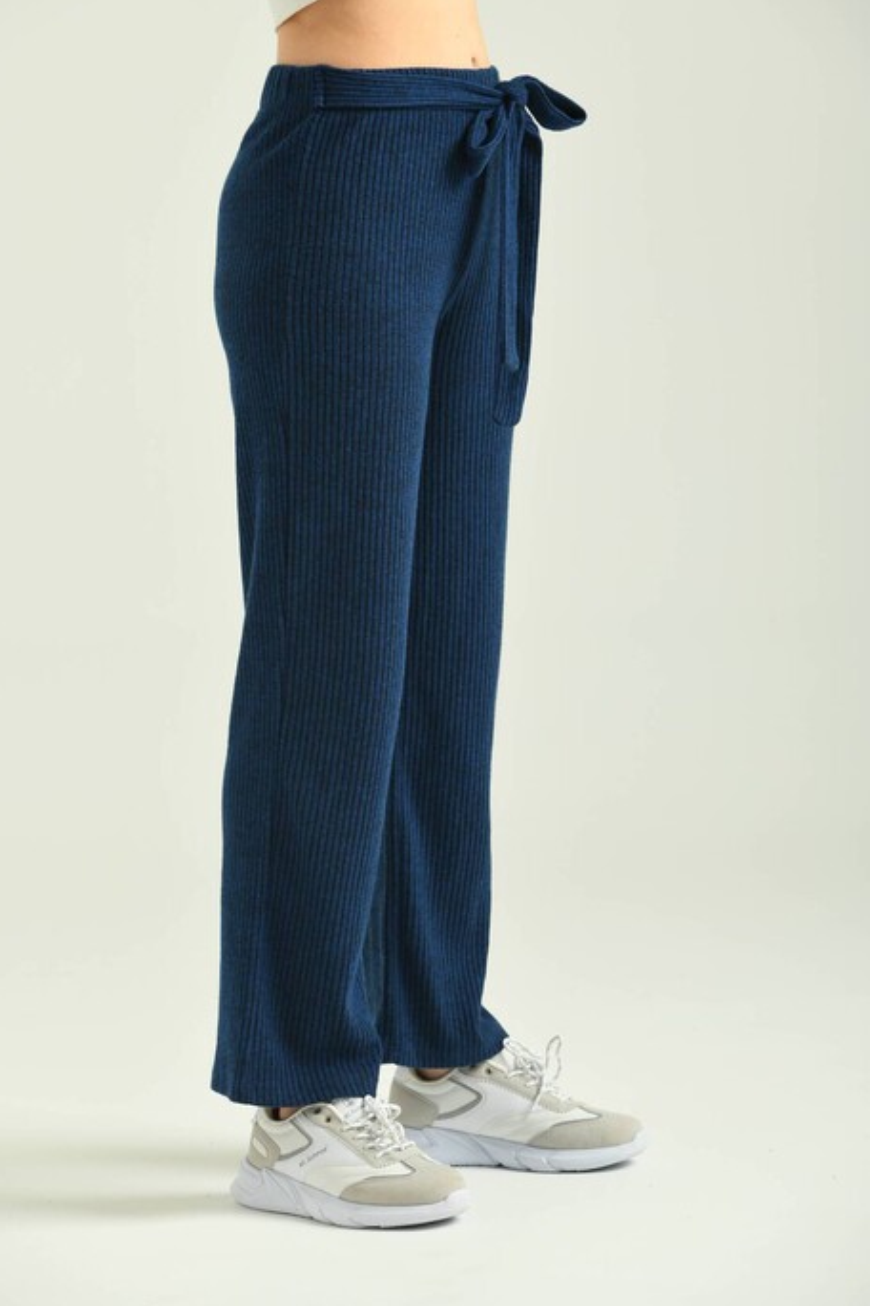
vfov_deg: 15.0
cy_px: 621
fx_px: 4966
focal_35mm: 137
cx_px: 406
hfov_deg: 10.0
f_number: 5.6
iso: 125
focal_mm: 125
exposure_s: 1/160
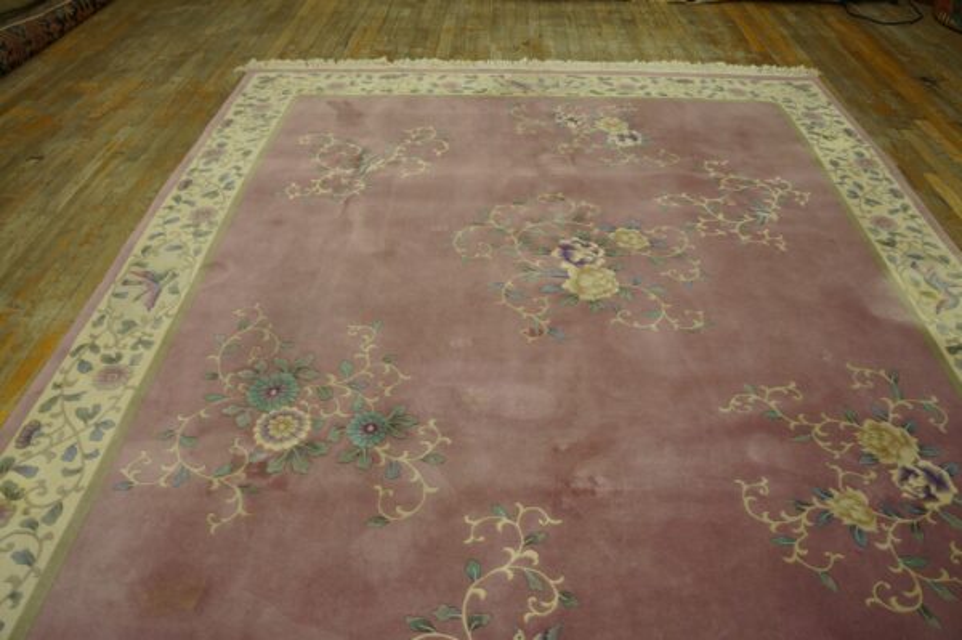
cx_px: 481
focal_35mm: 27
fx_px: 721
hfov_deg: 67.4
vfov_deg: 47.9
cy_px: 320
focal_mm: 18
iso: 500
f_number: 4
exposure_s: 1/60
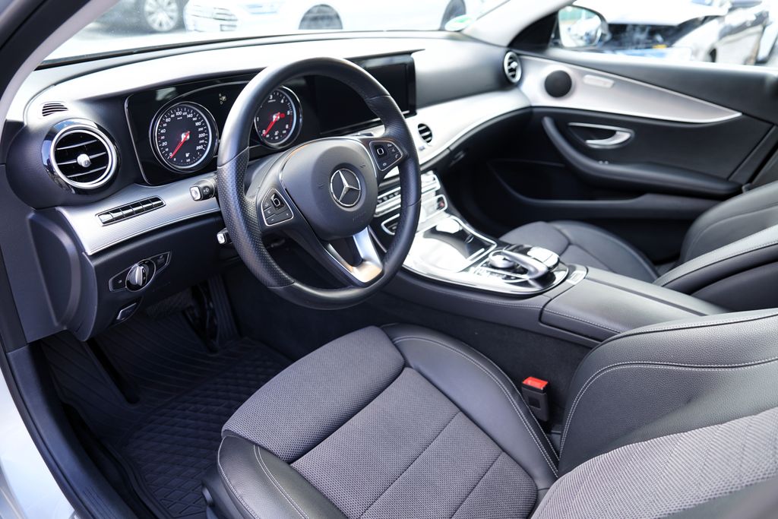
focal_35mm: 24
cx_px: 389
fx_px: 519
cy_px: 260
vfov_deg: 53.1
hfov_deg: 73.7
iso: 100
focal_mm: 24
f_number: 3.2
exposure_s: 1/40
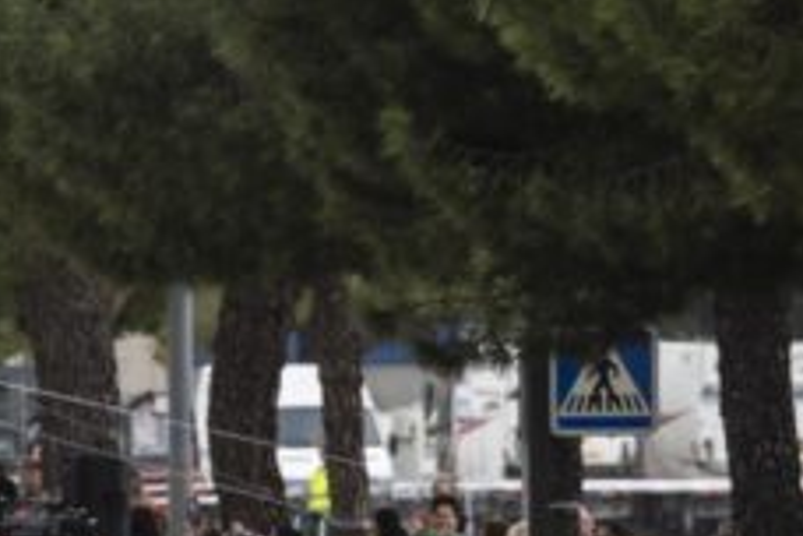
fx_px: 13226
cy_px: 746
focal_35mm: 593
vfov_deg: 2.3
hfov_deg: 3.5
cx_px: 42
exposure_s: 1/1250
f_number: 4.5
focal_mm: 132
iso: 640
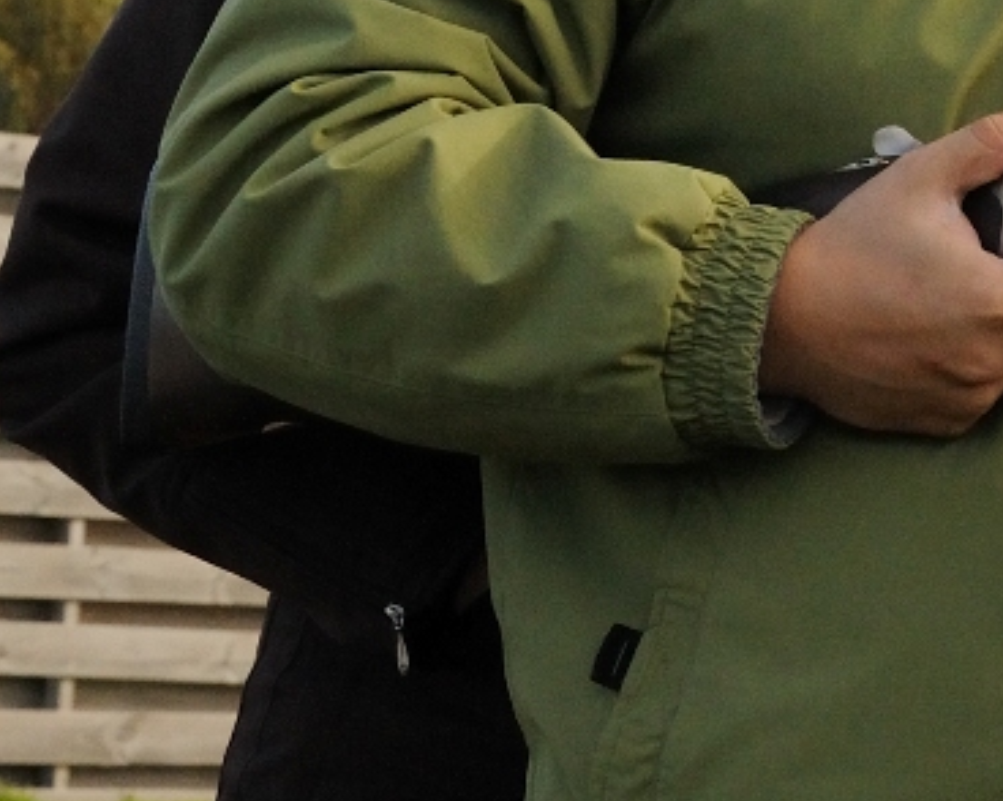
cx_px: 1188
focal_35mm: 162
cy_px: 72
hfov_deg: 11.7
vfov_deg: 9.5
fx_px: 4806
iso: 1000
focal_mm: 26
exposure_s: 1/400
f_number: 6.3
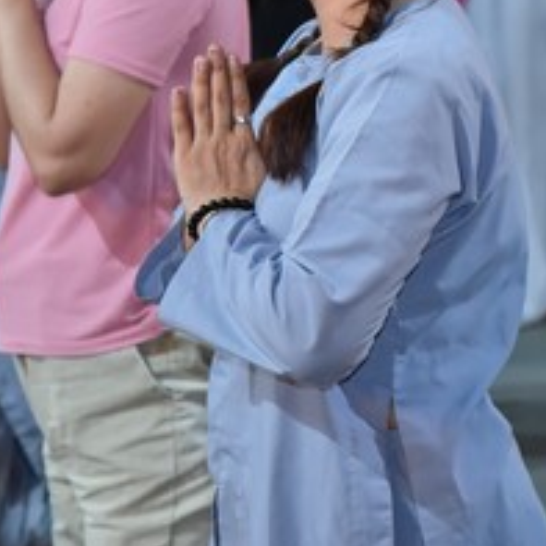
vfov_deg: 5.2
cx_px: 310
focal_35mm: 336
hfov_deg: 5.2
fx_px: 5996
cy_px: 10
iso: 2000
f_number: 4
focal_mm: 120
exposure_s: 1/50
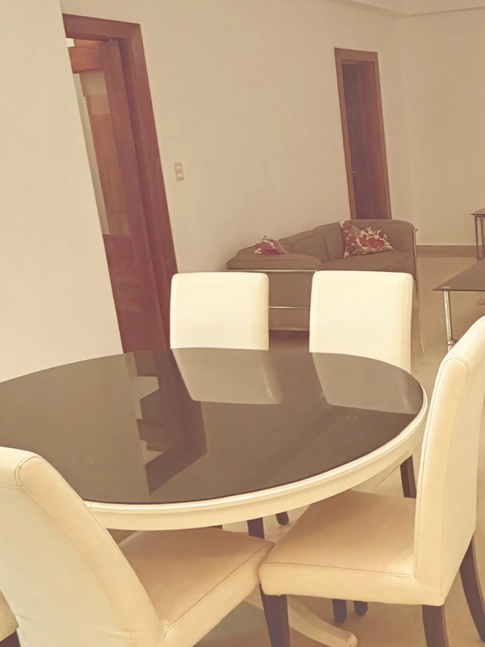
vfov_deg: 44.8
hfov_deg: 32.3
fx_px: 785
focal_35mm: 42
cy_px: 331
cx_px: 453
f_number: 2.2
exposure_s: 1/60
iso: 160
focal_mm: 2.22
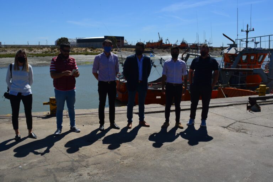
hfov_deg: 67.4
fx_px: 205
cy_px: 91
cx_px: 136
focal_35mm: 27
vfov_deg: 47.9
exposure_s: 1/500
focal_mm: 18
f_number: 11
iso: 200
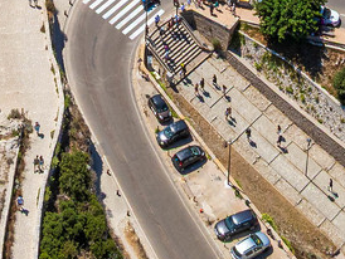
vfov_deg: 8.9
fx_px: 1397
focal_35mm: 140
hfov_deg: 14.1
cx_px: 128
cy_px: -479
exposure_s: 1/160
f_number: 11
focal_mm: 12.3
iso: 100
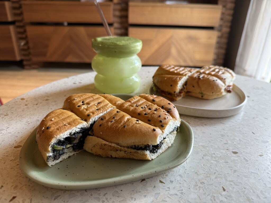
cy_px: 102
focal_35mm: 24
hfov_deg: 71.6
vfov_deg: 56.8
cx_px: 136
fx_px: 188
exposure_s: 1/73
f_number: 1.78
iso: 200
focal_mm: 6.76
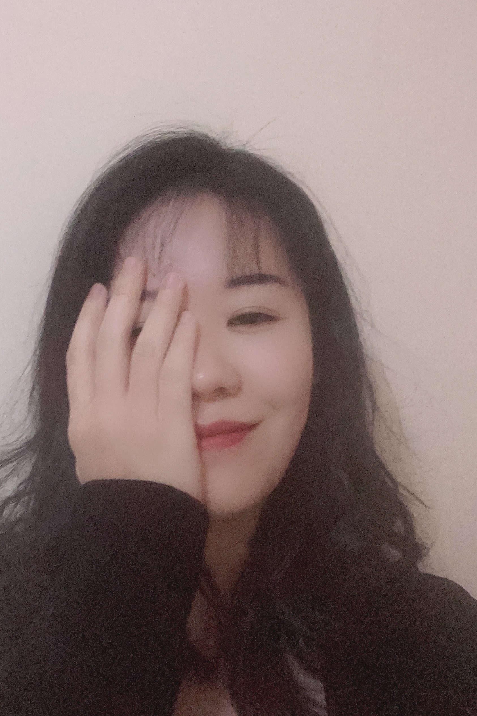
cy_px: 353
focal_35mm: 34
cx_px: 219
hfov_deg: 38.9
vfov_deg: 55.8
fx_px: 676
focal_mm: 2.87
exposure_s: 1/26
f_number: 2.2
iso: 640
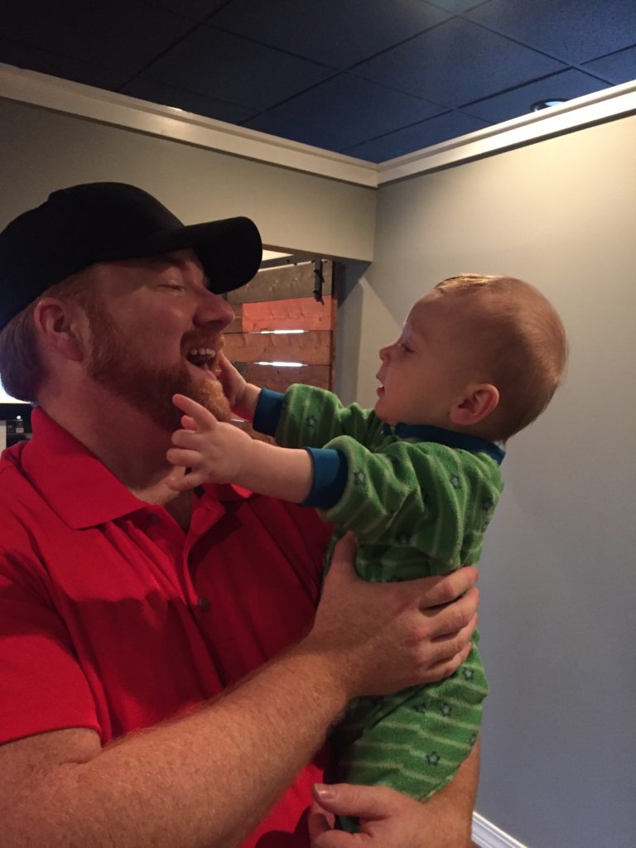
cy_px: 424
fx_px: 710
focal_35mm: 29
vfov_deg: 61.7
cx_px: 318
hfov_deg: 48.2
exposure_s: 1/15
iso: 400
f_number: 2.2
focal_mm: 4.15
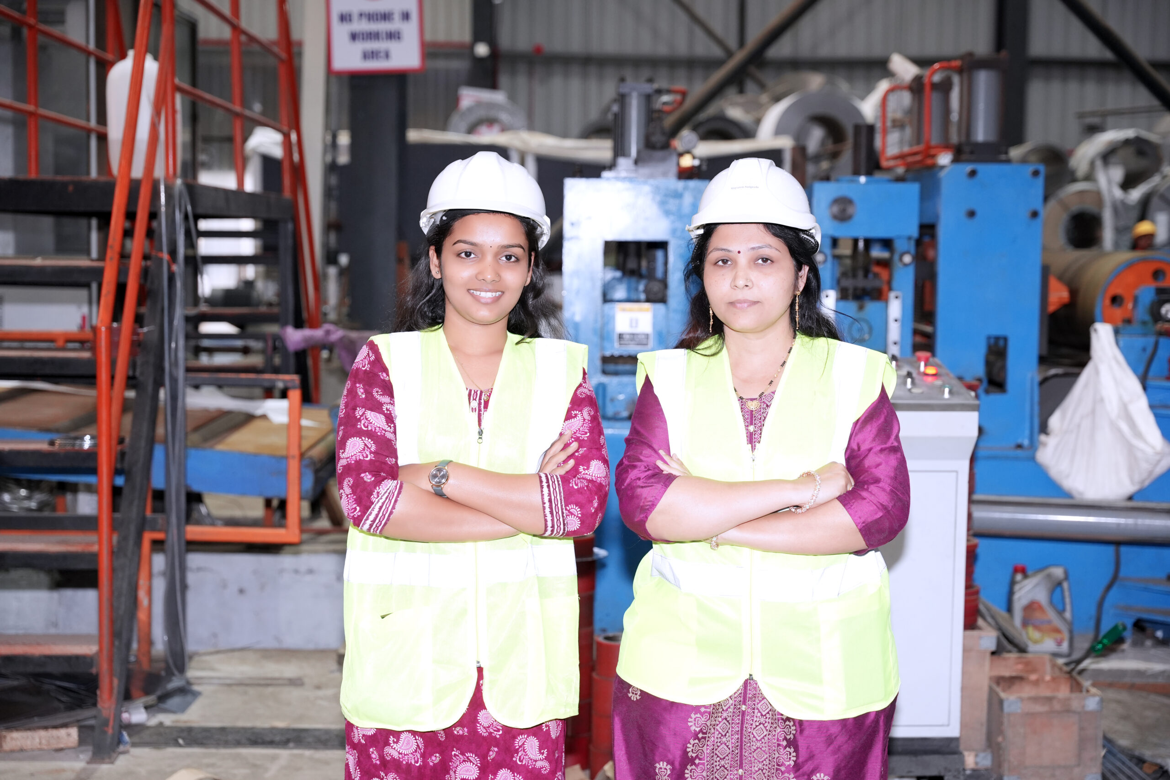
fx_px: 1911
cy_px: 390
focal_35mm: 59
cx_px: 585
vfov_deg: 23.1
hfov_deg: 34.0
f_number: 3.5
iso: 1250
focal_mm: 58.8
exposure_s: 1/100
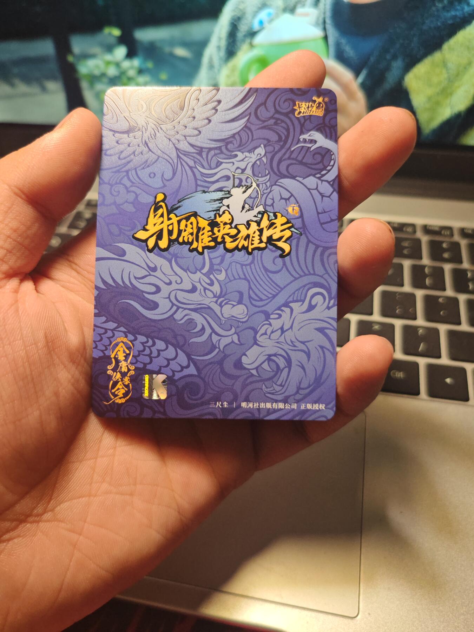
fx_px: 475
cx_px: 237
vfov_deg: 67.3
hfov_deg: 53.1
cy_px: 316
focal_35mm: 26
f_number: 1.6
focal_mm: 5.4
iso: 200
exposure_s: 1/100
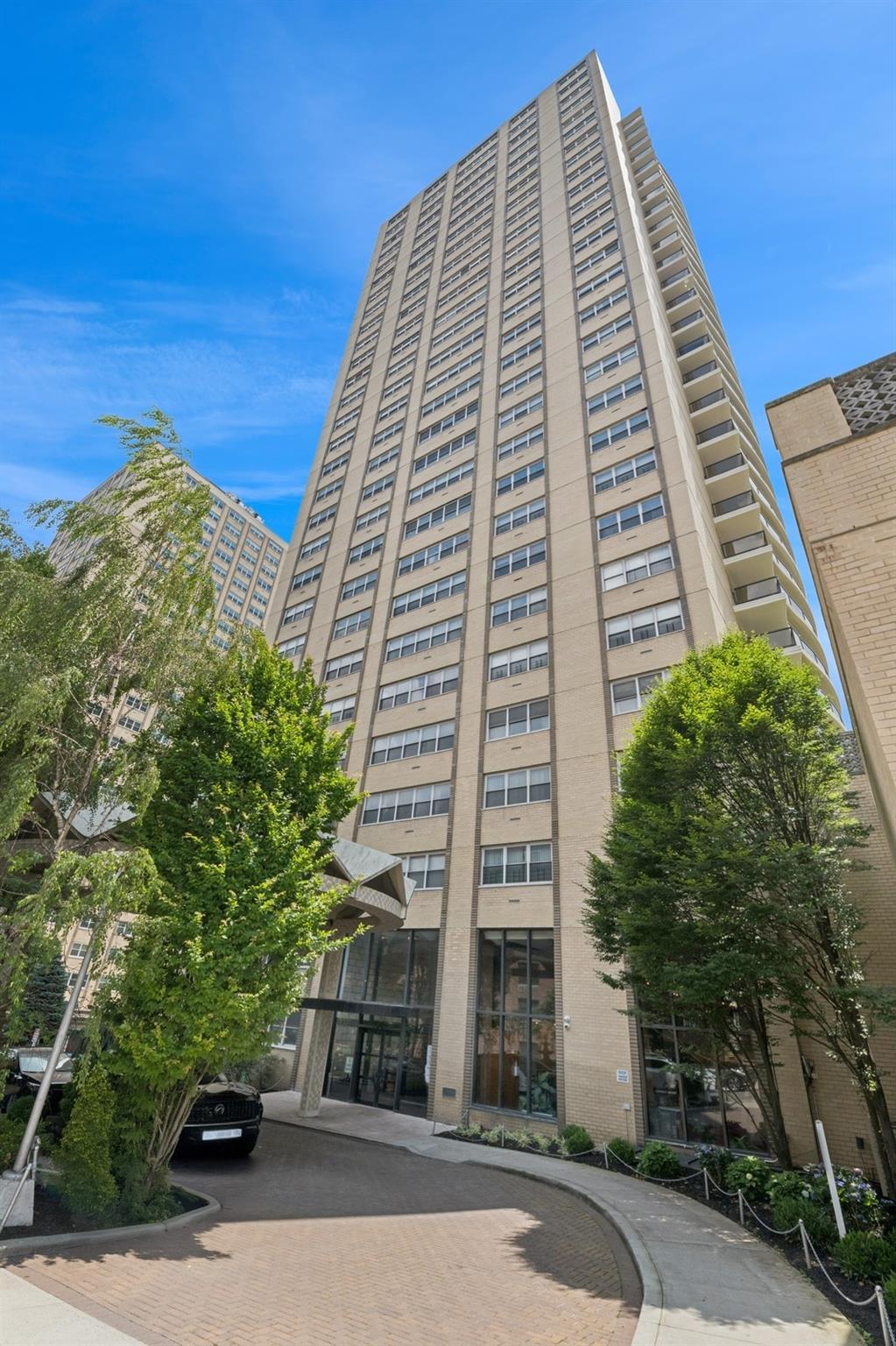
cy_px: 673
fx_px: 560
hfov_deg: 77.3
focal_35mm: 15
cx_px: 448
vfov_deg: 100.4
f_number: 14
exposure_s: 1/400
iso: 640
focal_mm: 15
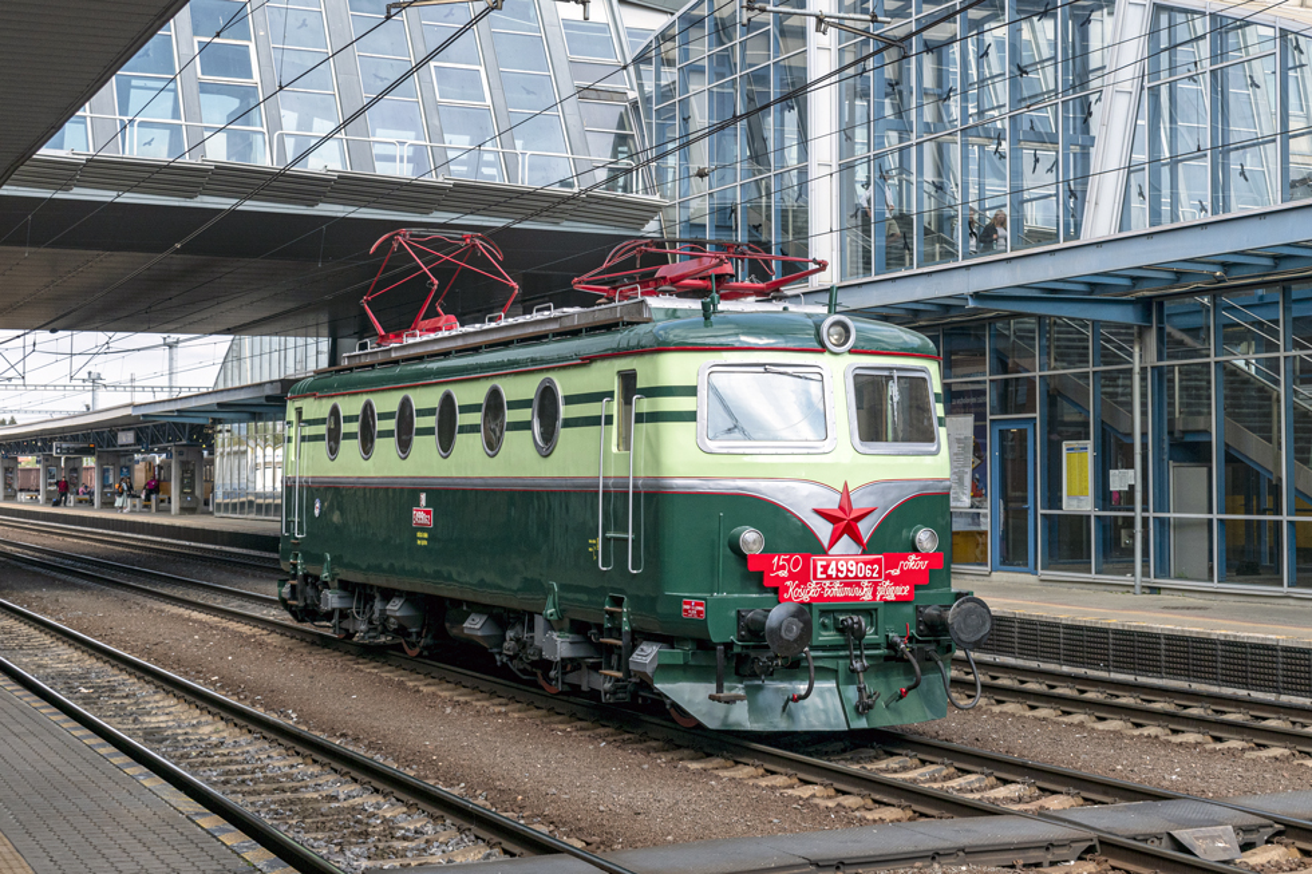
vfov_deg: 26.5
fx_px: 1858
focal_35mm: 51
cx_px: 656
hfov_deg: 38.9
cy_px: 437
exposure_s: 1/800
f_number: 7.1
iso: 200
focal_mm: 34
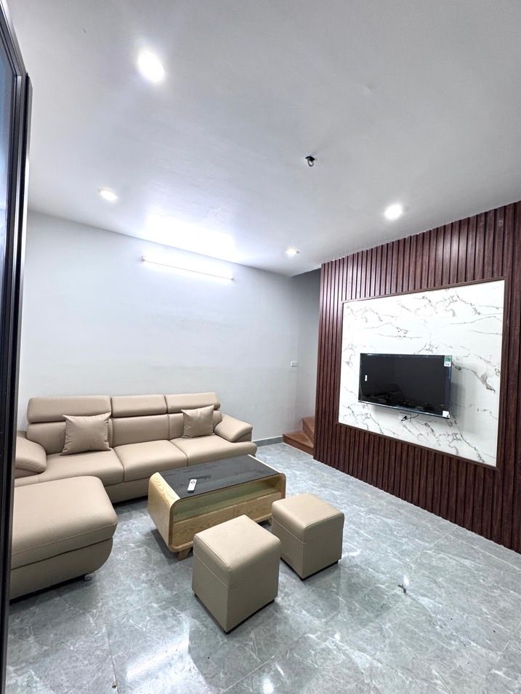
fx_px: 301
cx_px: 267
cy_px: 355
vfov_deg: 98.2
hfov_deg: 81.7
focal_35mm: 15
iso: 250
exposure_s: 1/100
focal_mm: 2.22
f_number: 2.2
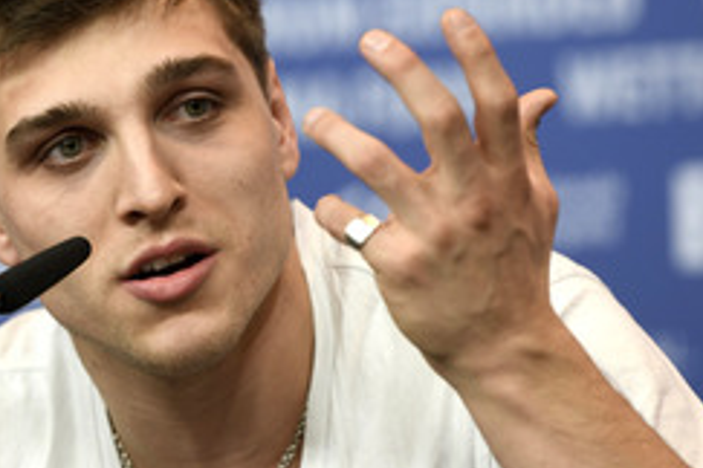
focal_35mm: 334
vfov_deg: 4.1
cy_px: 231
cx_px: 161
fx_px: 6522
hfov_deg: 6.2
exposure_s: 1/250
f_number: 3.5
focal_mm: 180
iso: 1000
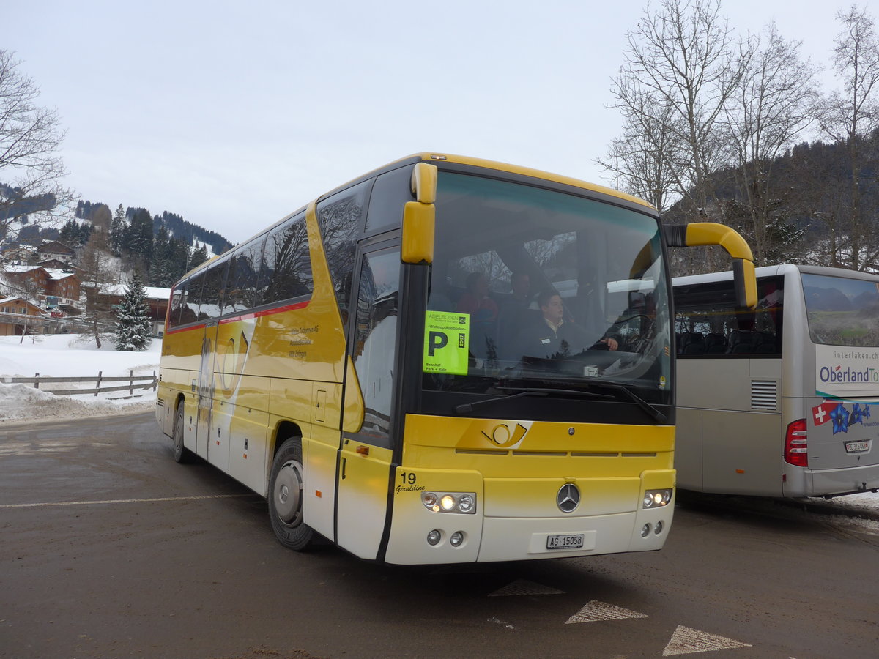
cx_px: 440
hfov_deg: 61.7
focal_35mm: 29
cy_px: 330
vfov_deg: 48.2
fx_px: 736
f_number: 2.8
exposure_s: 1/320
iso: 80
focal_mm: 6
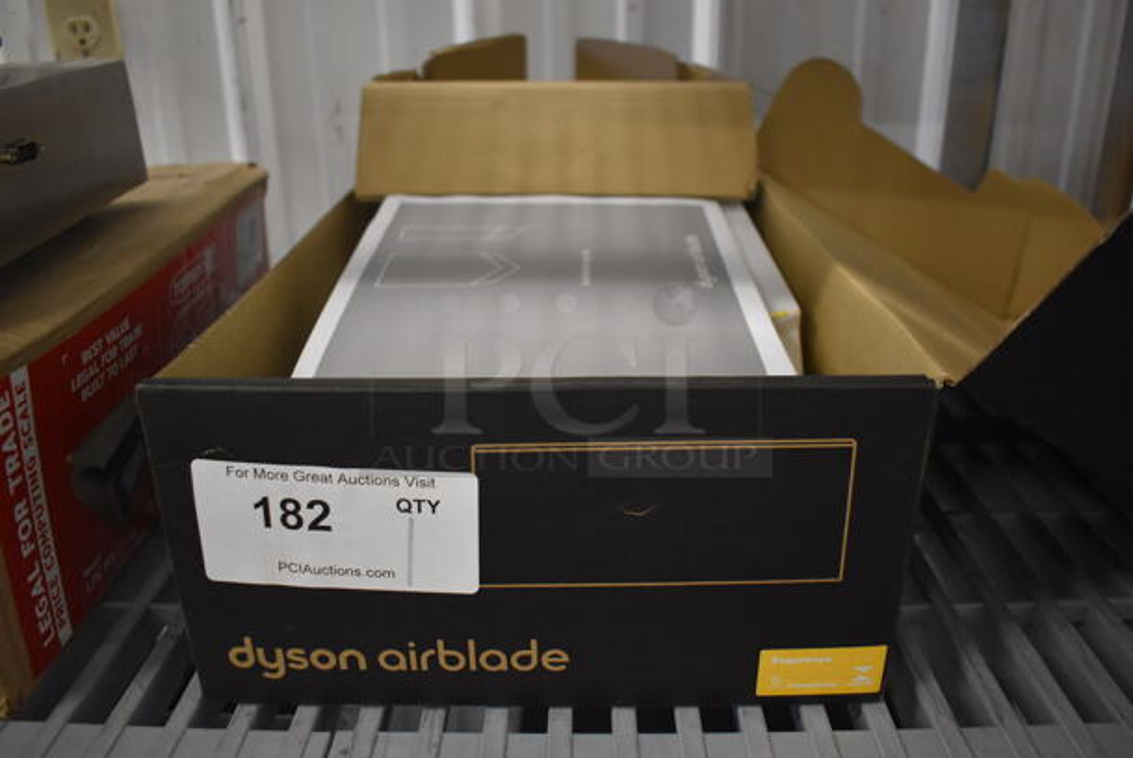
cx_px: 566
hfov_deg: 61.9
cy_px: 379
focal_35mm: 30
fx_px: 945
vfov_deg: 43.7
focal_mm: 20
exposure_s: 1/125
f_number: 3.5
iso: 2800
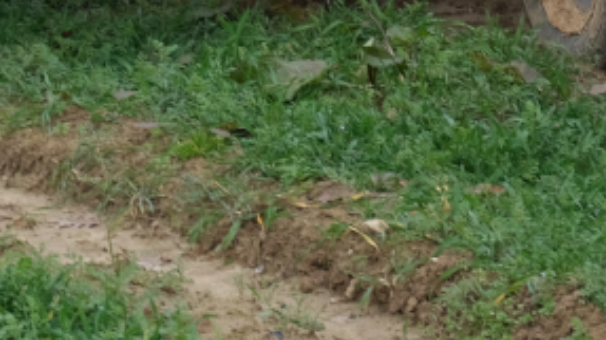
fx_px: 5845
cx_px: 323
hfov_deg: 5.9
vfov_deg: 3.3
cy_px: -78
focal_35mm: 364
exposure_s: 1/160
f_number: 5
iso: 160
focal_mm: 55
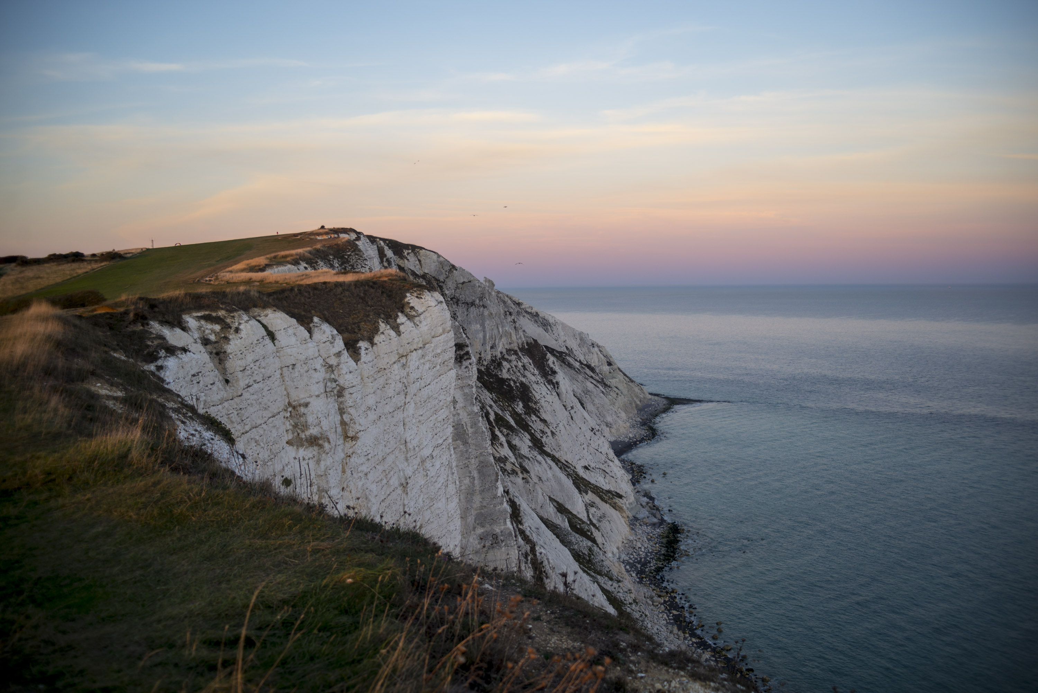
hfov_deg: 54.4
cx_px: 519
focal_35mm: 35
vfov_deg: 37.9
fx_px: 1010
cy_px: 346
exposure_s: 1/160
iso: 125
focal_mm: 35
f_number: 3.5
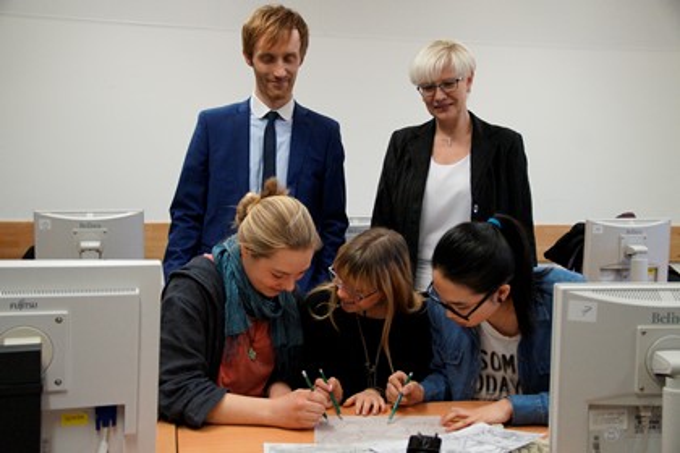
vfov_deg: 31.9
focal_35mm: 42
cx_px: 340
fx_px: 793
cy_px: 226
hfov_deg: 46.4
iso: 3200
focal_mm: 28
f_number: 4.5
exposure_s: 1/400
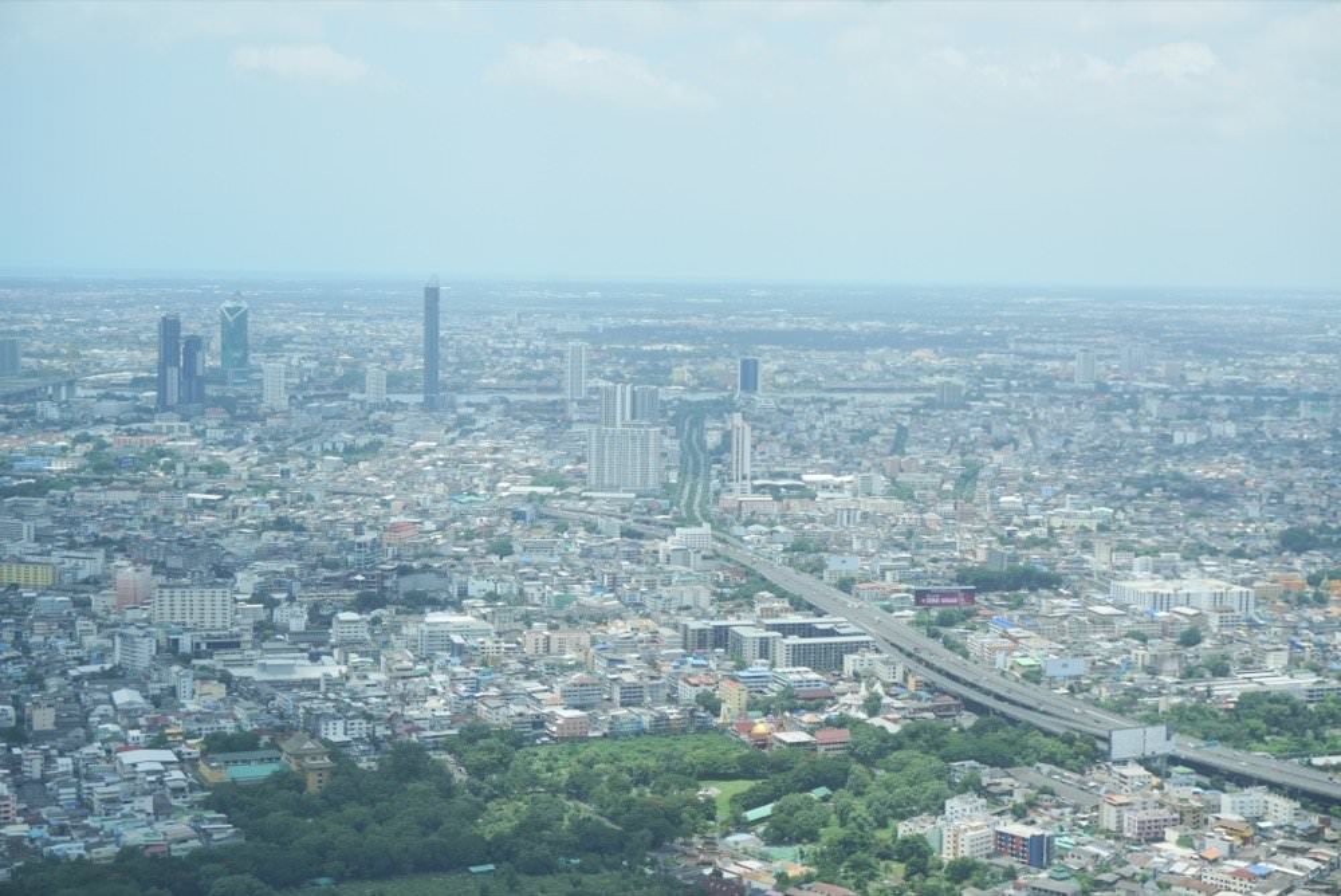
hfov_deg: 34.2
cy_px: 448
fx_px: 2180
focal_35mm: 58
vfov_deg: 23.2
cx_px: 670
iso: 100
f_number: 7.1
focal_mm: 39
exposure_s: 1/250
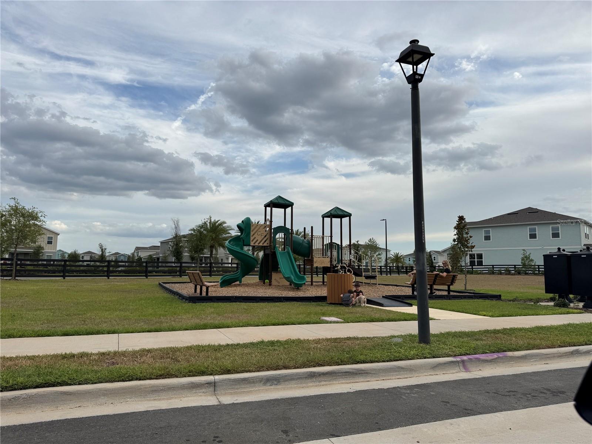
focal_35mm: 24
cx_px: 296
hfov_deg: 71.6
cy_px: 222
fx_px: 410
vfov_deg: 56.8
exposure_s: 1/4310
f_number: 1.78
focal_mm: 6.76
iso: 80
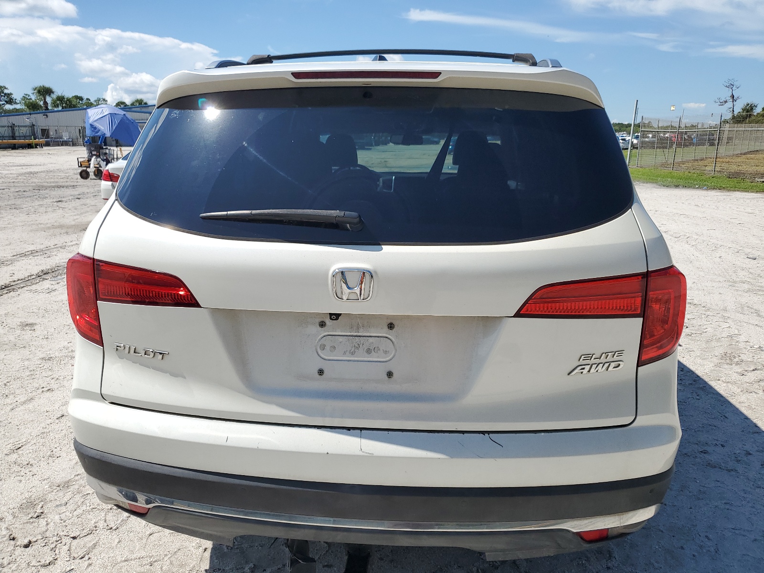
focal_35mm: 26
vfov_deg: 53.1
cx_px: 382
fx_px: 574
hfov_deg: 67.3
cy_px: 286
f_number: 1.5
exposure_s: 1/5000
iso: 50
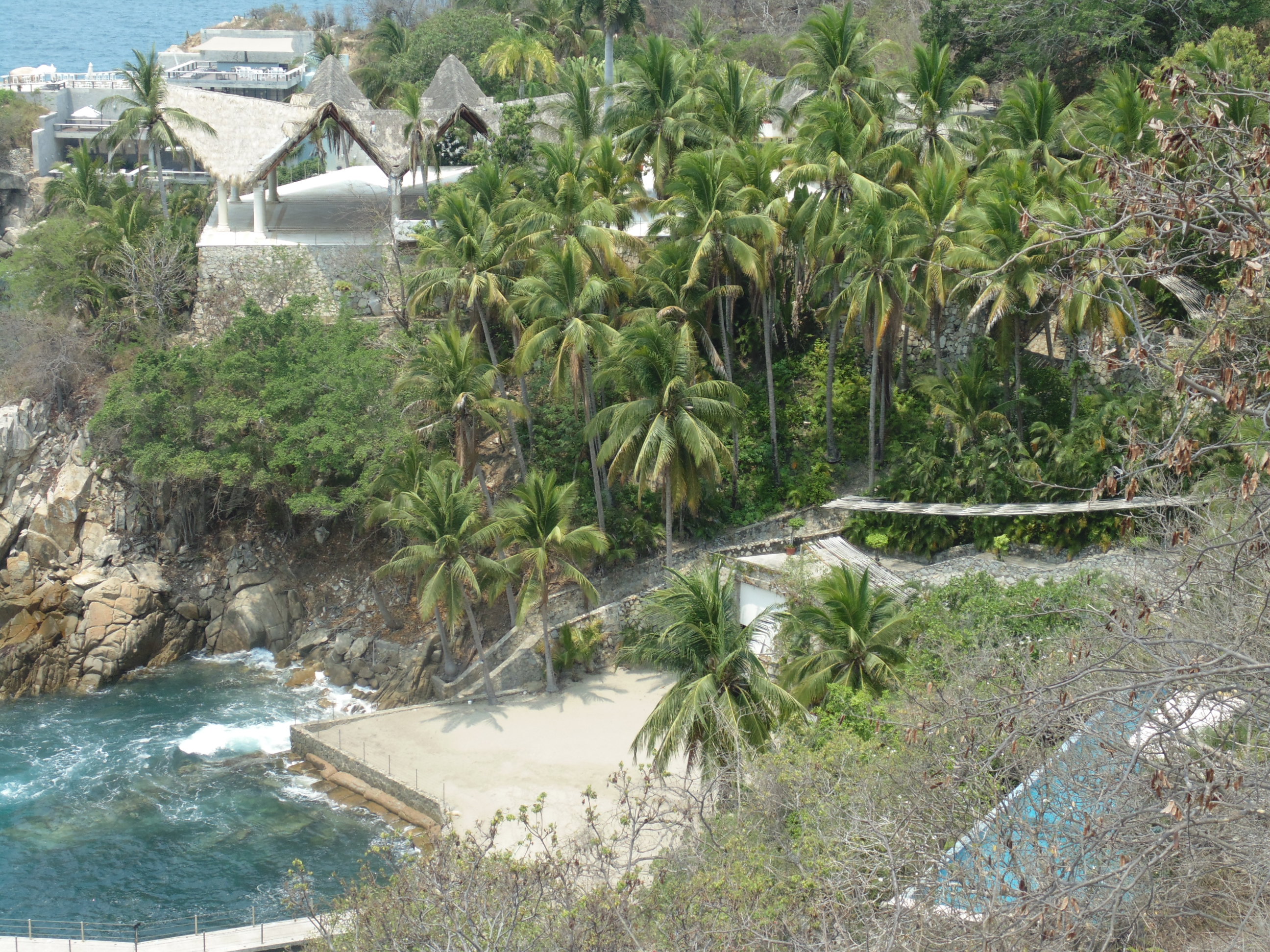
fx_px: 2385
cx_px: 635
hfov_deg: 29.8
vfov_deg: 22.6
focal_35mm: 65
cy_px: 476
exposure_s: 1/400
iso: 80
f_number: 4.1
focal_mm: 11.7
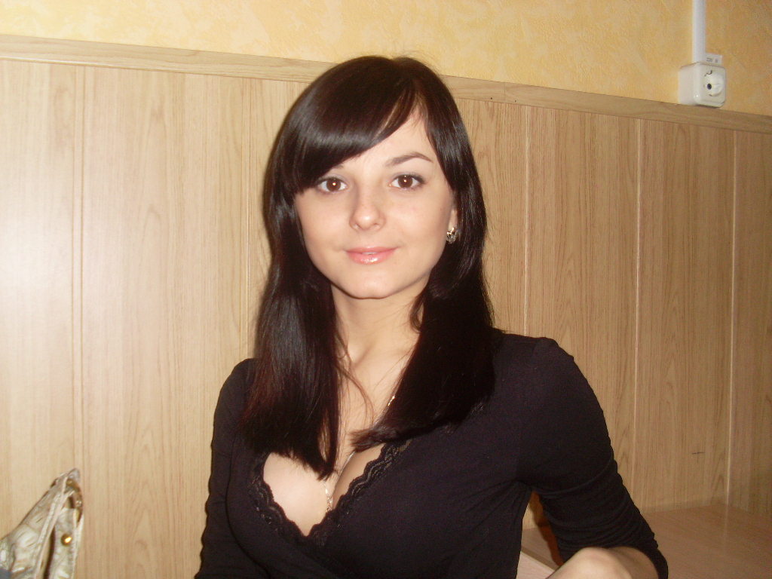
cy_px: 290
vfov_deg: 37.7
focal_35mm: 38
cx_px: 386
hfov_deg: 49.0
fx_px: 847
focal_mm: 6.3
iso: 100
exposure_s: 1/45
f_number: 3
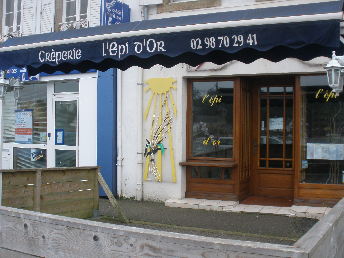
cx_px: 172
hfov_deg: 42.9
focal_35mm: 44
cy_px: 129
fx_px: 437
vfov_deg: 32.9
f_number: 4
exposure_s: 1/60
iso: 80
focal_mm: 7.7
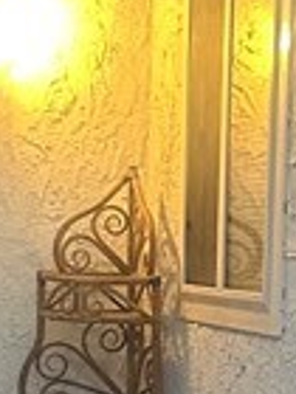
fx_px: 2007
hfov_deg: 8.2
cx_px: -155
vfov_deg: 11.2
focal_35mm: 176
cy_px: 239
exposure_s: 1/60
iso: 250
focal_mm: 6.86
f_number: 1.78
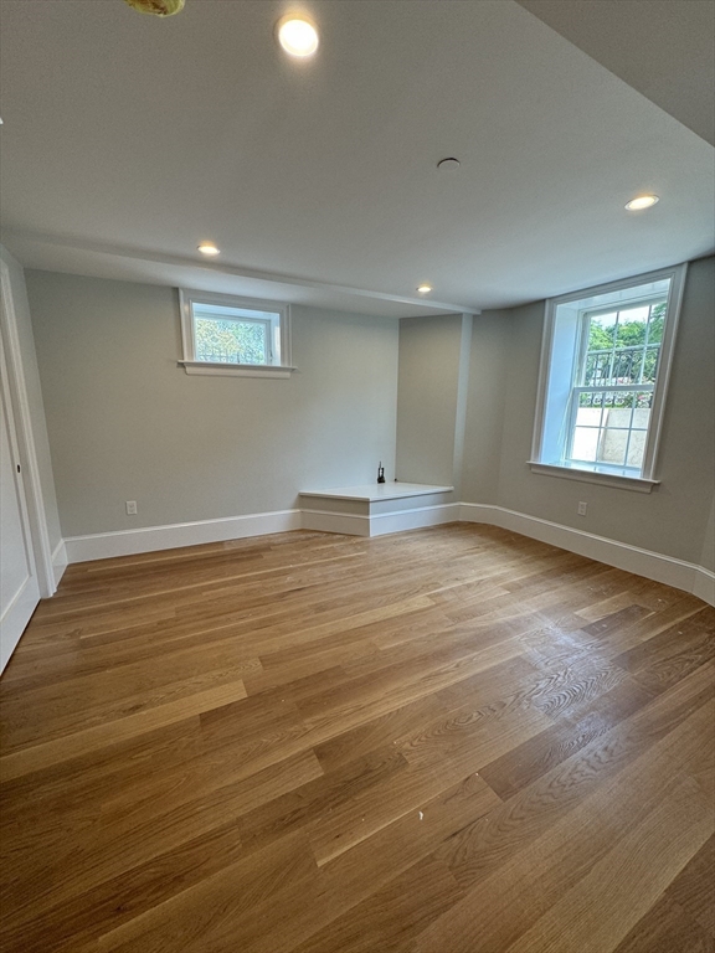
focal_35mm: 14
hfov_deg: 85.7
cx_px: 358
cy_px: 476
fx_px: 386
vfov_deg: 102.1
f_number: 2.2
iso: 80
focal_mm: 2.22
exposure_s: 1/120
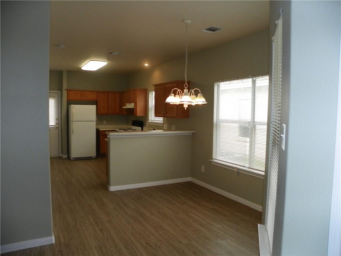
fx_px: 256
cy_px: 128
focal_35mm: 26
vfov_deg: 53.1
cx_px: 170
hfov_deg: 67.3
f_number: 2.8
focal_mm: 4.6
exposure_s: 1/125
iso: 100
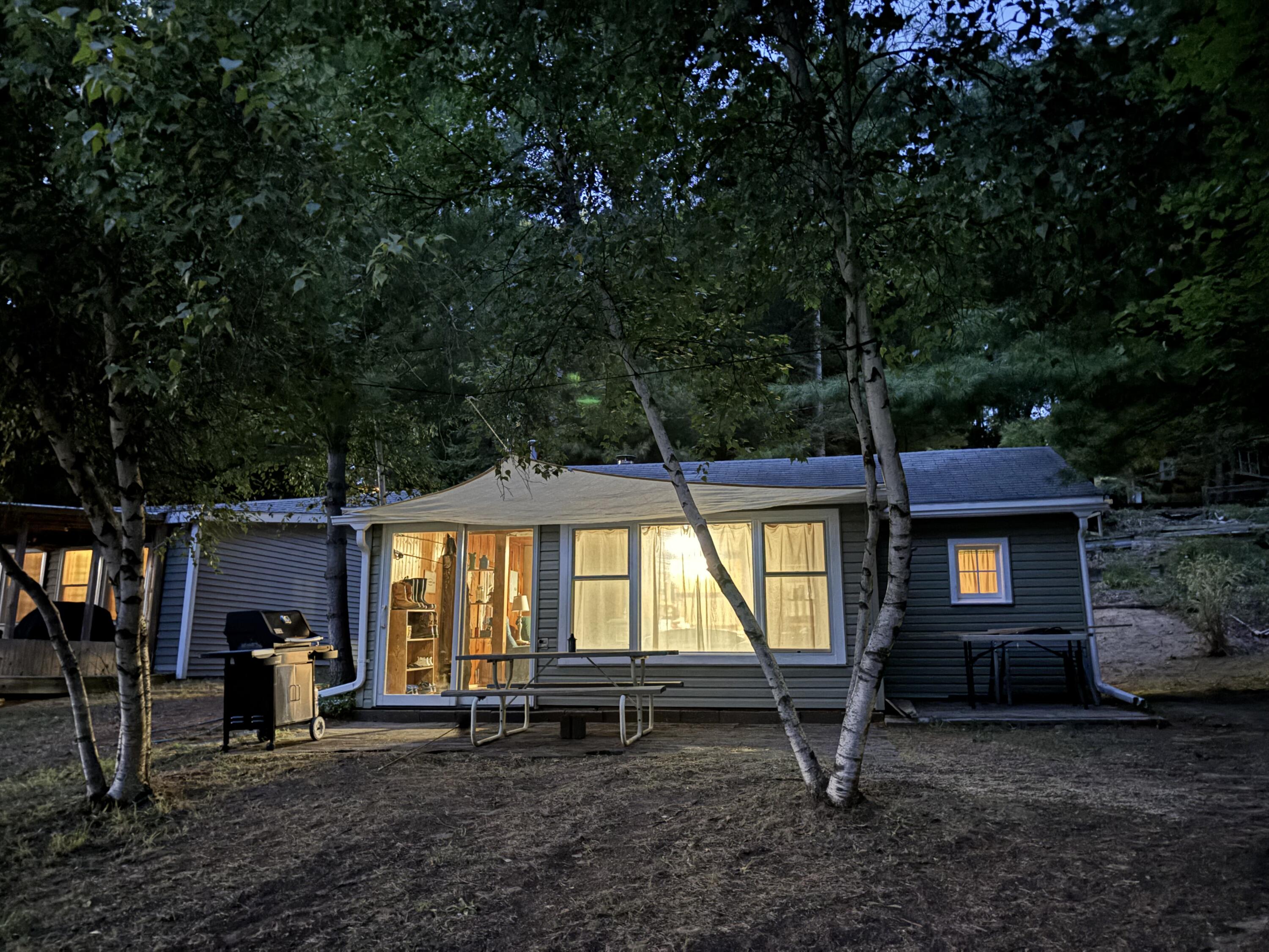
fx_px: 953
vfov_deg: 53.1
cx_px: 634
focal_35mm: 26
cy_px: 476
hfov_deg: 67.3
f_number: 1.6
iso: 2500
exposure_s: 1/2
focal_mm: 5.96
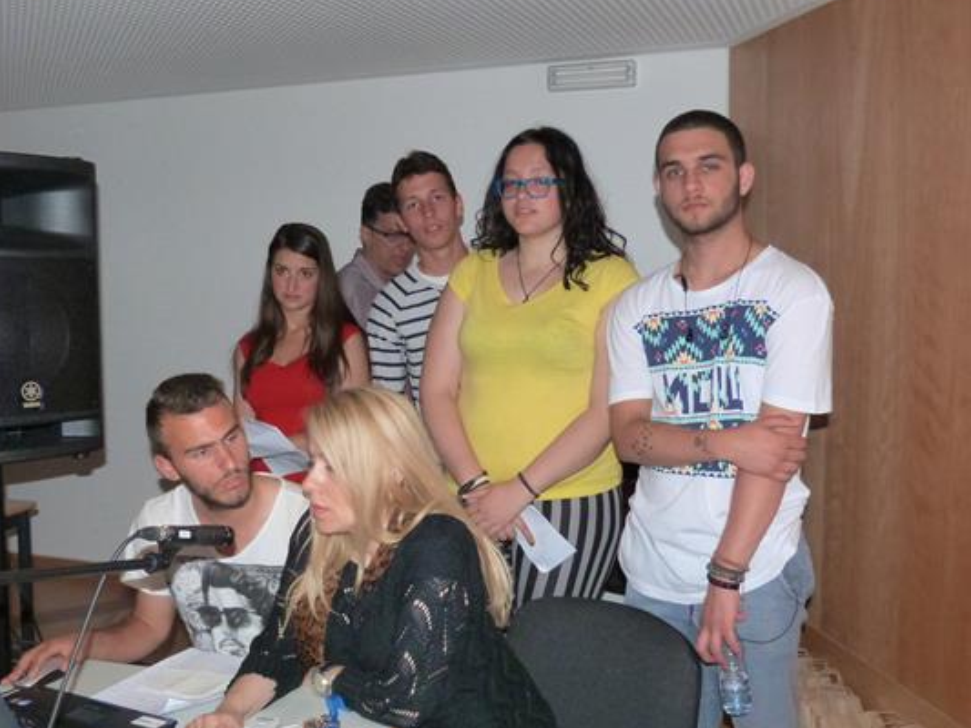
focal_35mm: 36
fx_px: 1010
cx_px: 448
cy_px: 379
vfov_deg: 39.7
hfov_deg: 51.3
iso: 400
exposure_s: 1/125
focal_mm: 5.3
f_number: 2.9
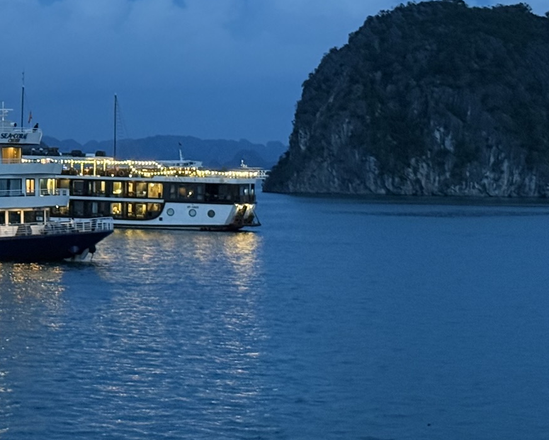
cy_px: 115
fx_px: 1788
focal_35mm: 110
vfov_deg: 14.0
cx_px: -93
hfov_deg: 16.8
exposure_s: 1/35
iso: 500
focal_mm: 6.76
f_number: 1.78
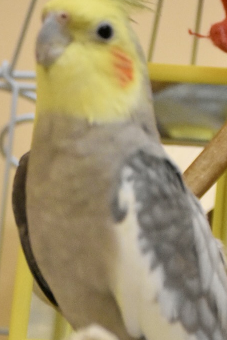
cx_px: 122
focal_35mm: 215
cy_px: 250
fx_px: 2033
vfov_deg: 9.6
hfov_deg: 6.4
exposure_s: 1/250
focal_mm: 60
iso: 3600
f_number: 4
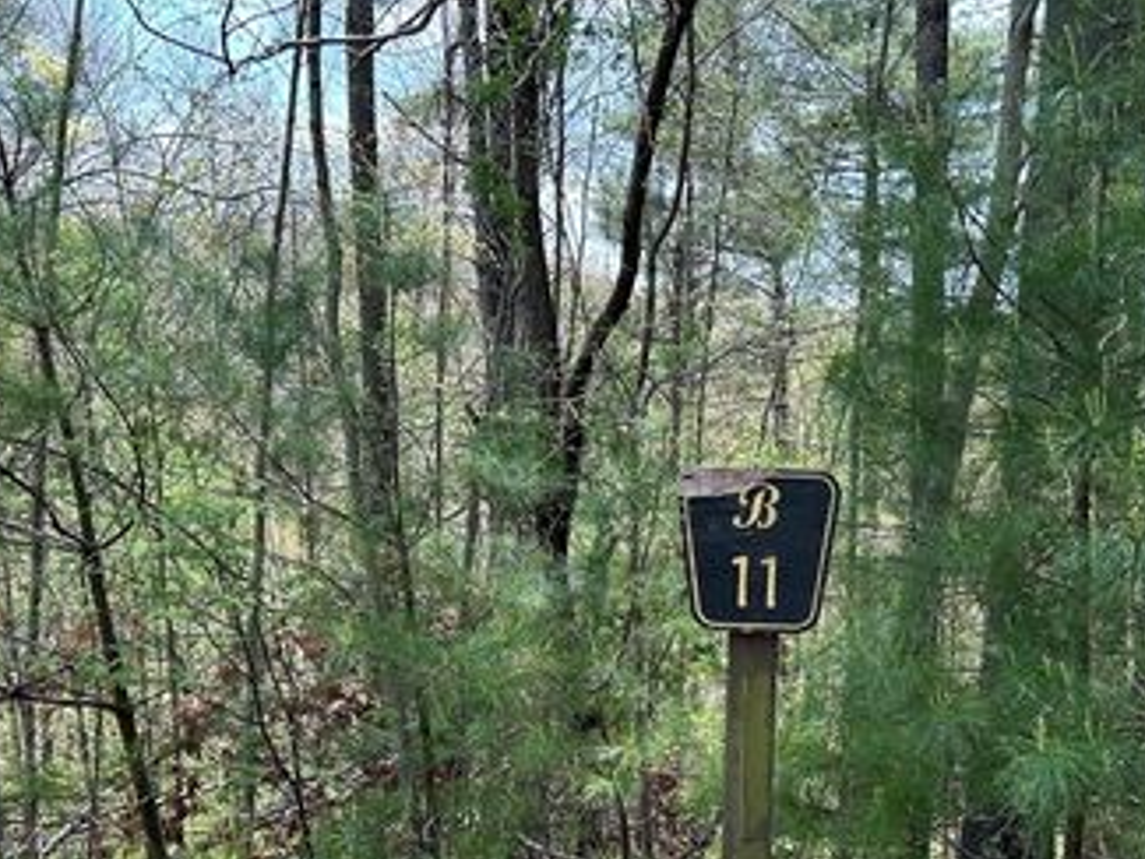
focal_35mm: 40
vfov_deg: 35.2
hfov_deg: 46.0
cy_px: 650
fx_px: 1324
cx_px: 772
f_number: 1.5
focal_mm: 5.7
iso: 50
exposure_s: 1/611
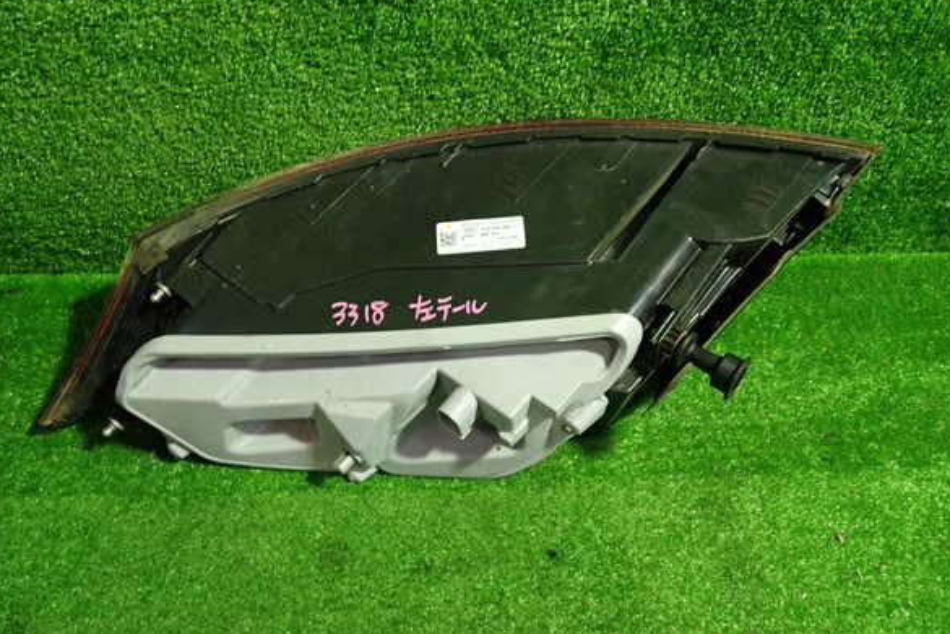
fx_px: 844
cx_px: 471
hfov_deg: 58.7
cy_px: 317
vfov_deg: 41.1
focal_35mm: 32
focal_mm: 5.4
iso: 320
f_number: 2.3
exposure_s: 1/30
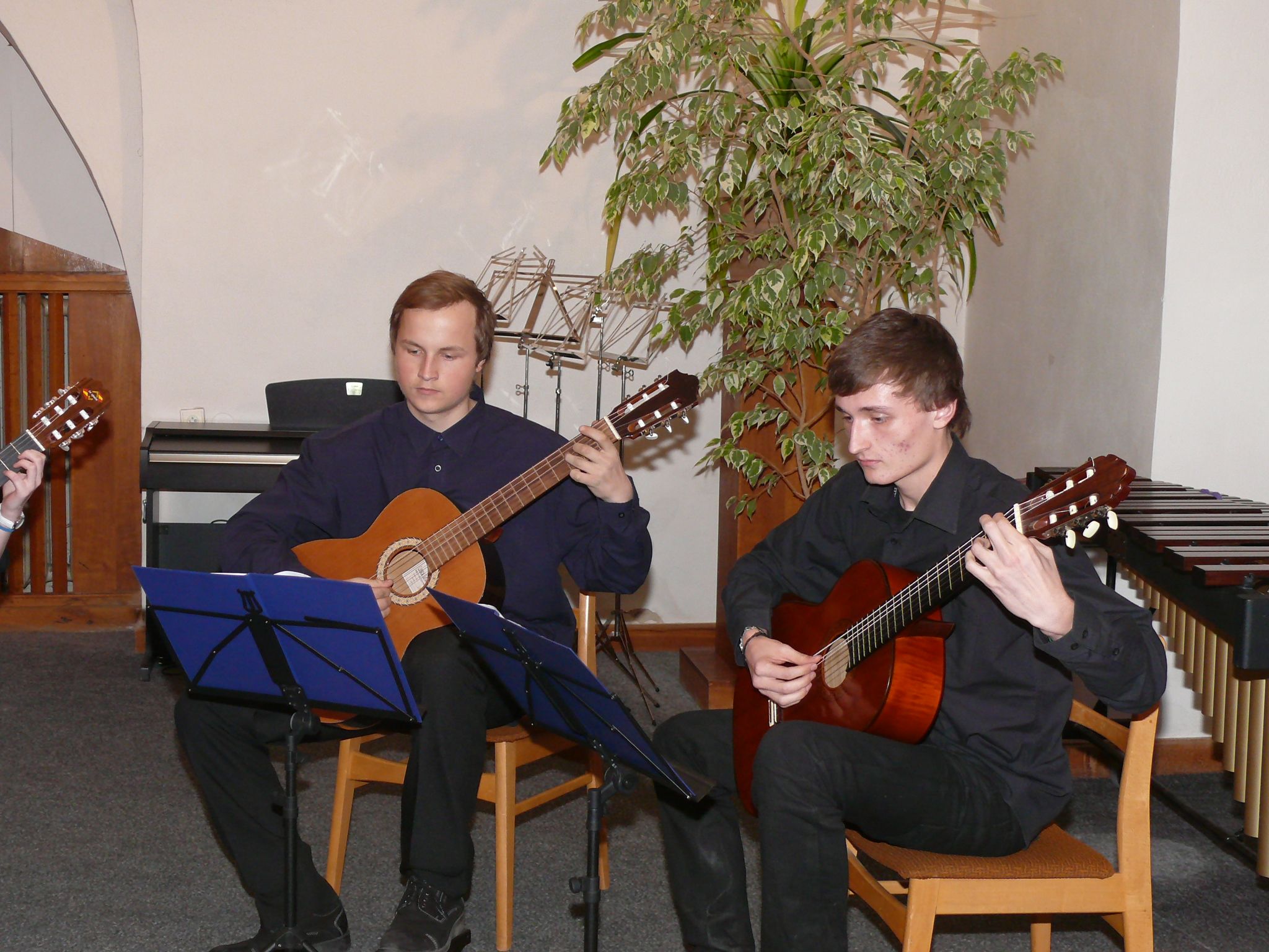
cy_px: 476
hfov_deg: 38.2
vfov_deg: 29.1
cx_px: 634
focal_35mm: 50
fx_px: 1833
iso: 200
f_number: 3.2
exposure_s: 1/50
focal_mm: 9.2
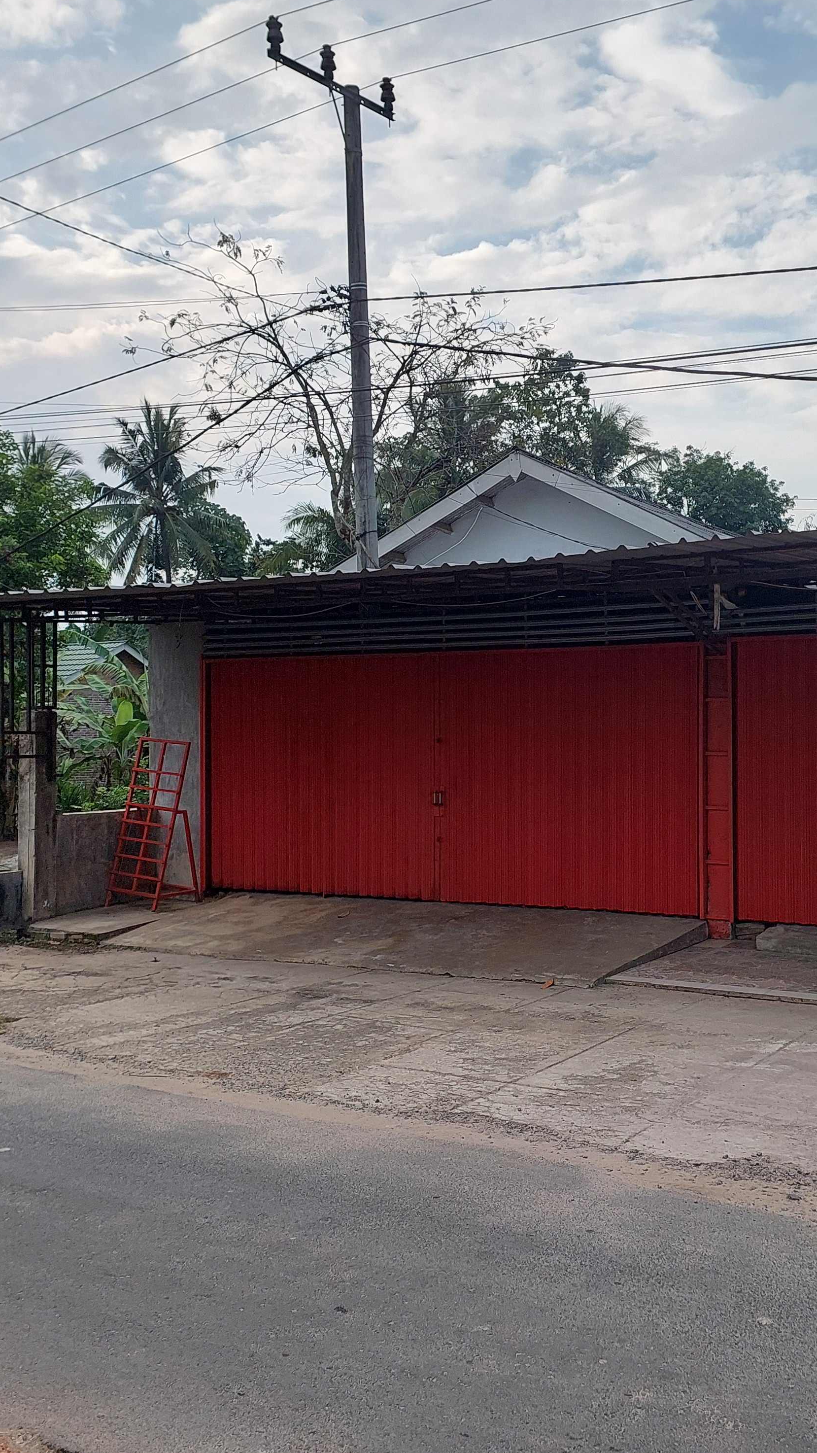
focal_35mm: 34
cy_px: 725
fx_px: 1310
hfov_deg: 34.2
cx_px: 566
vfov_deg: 58.0
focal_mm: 5.06
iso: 25
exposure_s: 1/327
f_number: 1.8
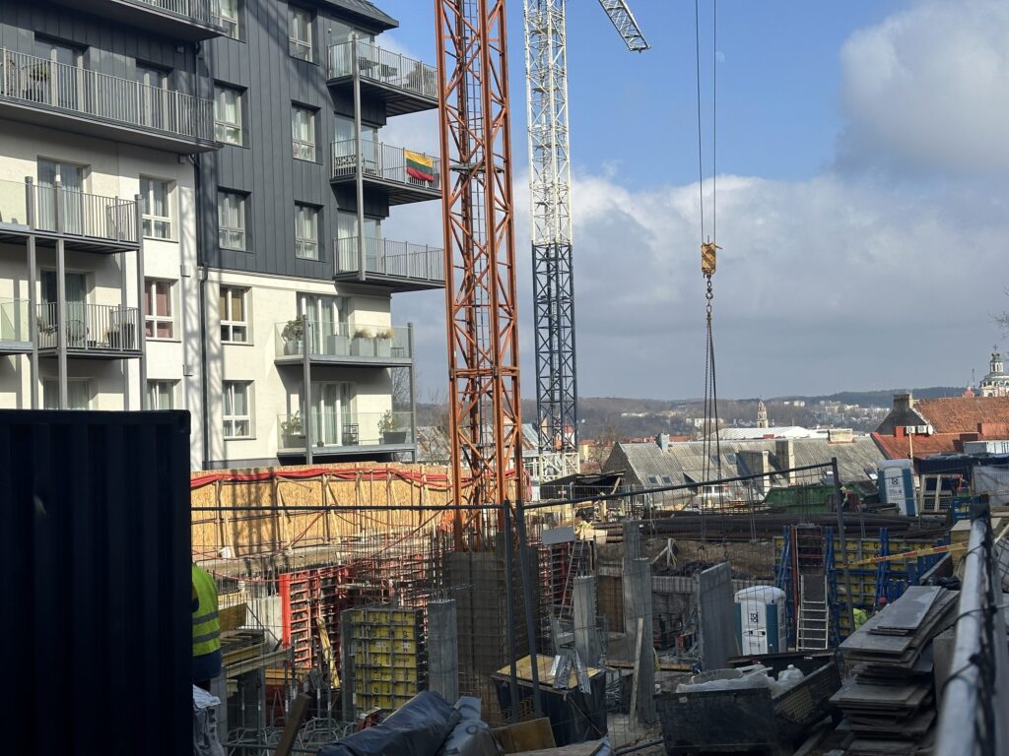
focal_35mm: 48
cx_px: 504
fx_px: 1399
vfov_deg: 30.3
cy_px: 378
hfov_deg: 39.7
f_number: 1.78
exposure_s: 1/5000
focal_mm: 6.86
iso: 64
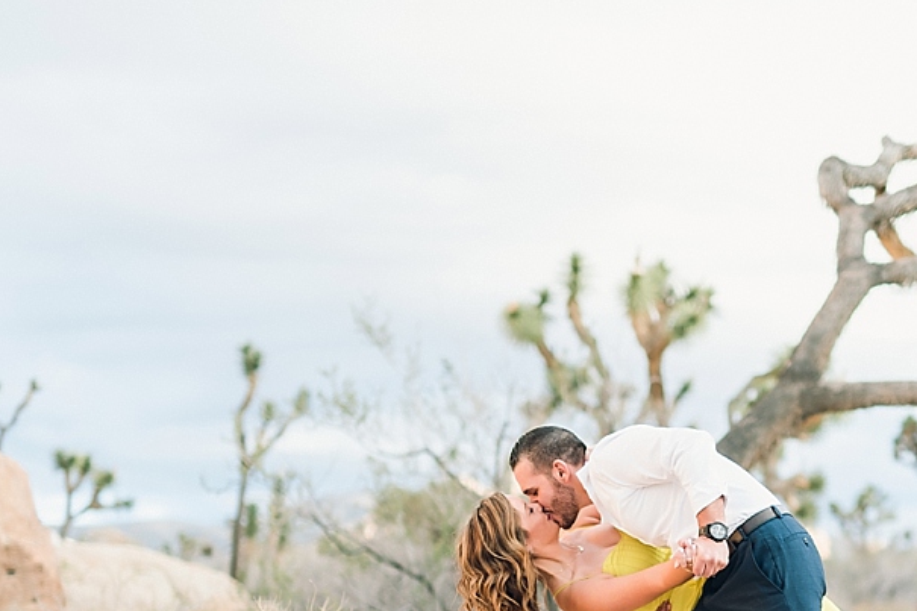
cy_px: 531
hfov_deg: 20.3
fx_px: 2546
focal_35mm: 100
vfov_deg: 13.6
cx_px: 624
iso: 125
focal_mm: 50
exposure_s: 1/800
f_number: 1.6
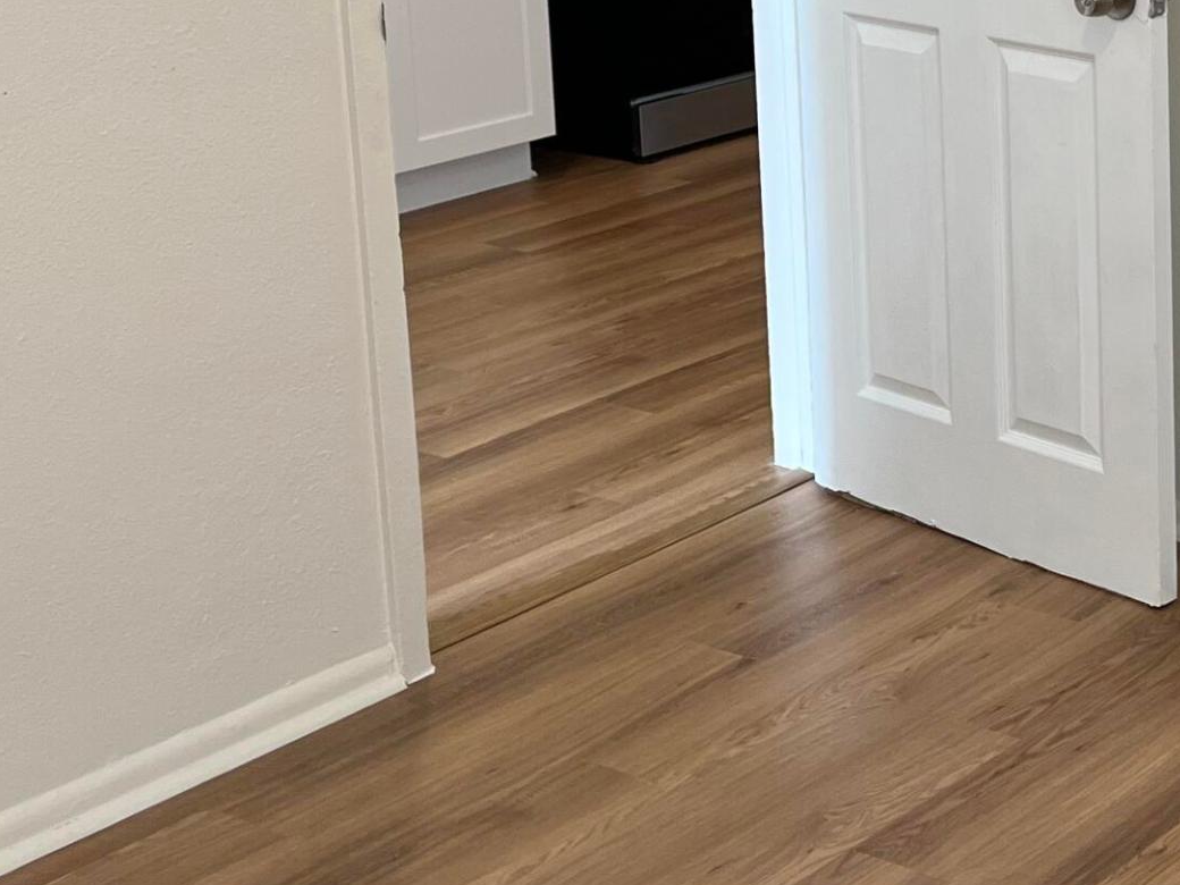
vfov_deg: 19.7
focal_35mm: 72
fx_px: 2454
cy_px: -52
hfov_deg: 24.4
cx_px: 1439
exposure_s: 1/60
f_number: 1.6
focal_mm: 5.1
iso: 64
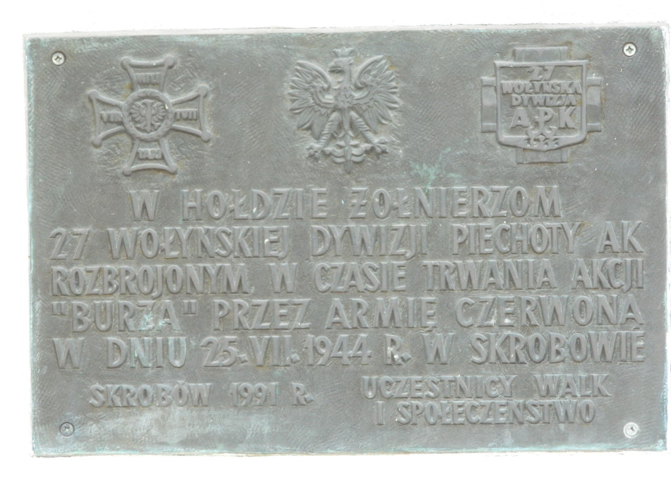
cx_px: 336
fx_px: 2501
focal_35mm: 129
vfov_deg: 11.5
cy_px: 252
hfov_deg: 15.3
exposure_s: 1/160
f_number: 4.7
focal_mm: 23.2
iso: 400
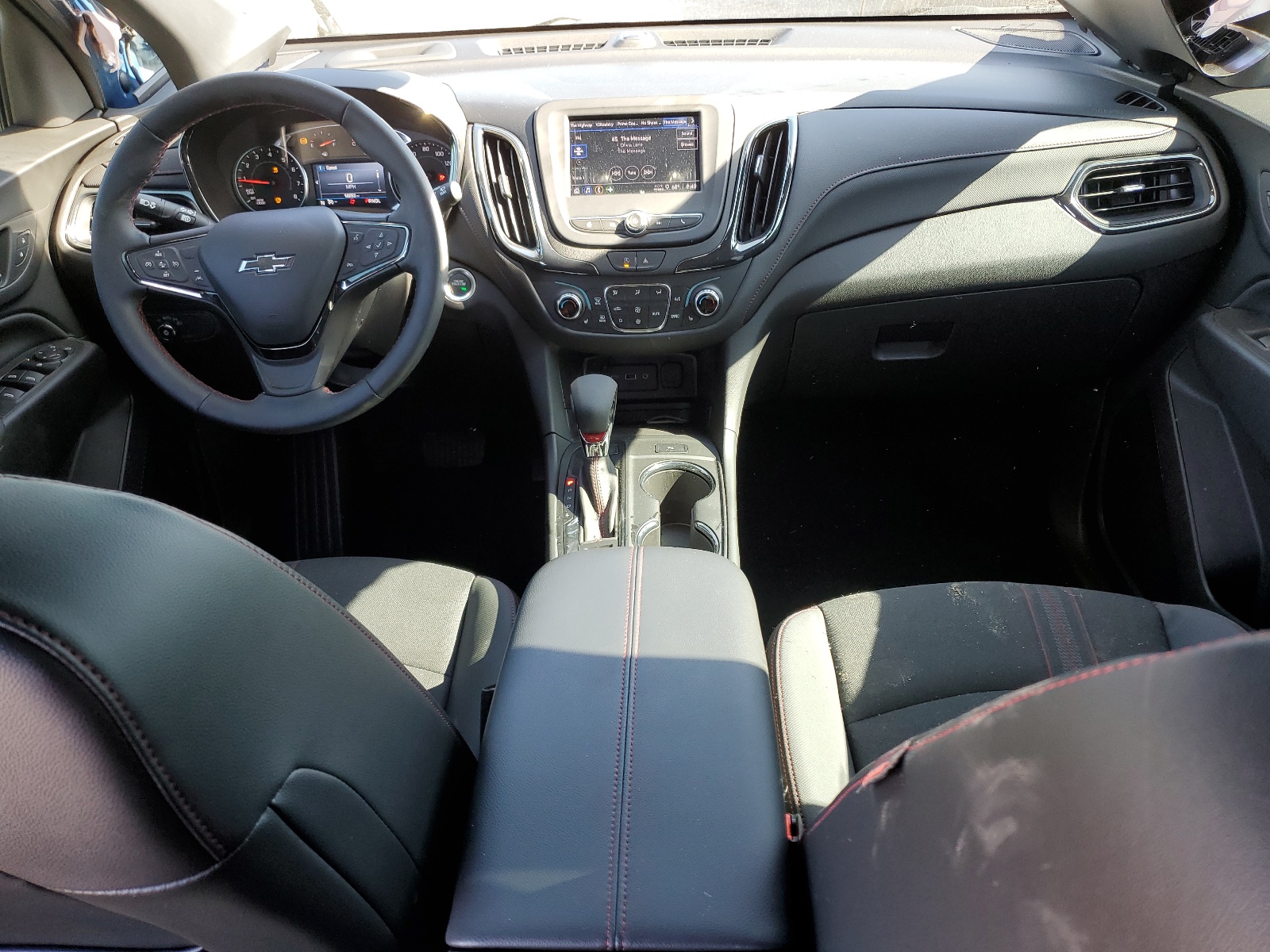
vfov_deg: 53.1
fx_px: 954
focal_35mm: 26
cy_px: 476
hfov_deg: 67.3
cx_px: 635
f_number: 1.5
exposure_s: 1/60.2
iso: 54
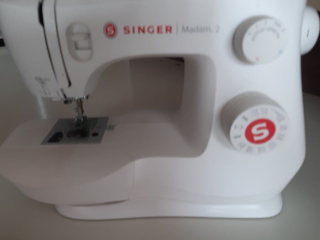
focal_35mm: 27
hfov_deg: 65.3
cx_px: 160
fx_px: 250
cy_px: 120
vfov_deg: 51.4
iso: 50
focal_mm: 3.93
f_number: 1.7
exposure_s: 1/100
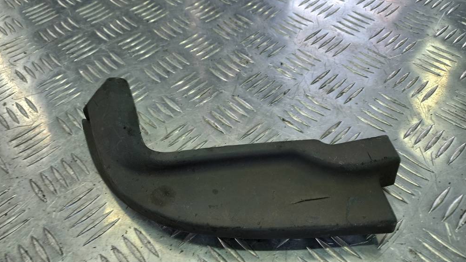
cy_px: 126
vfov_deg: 41.5
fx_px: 346
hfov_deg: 67.9
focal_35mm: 28
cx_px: 230
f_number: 1.8
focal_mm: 4.6
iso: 32
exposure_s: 1/50
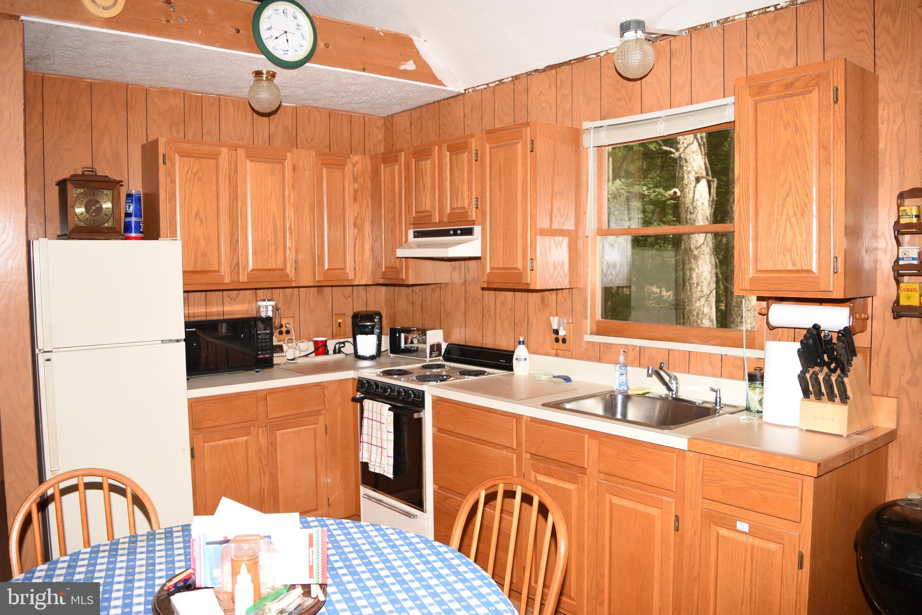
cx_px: 461
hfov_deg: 67.4
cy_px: 308
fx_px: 692
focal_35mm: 27
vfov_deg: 47.9
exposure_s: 1/125
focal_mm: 18
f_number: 3.5
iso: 100
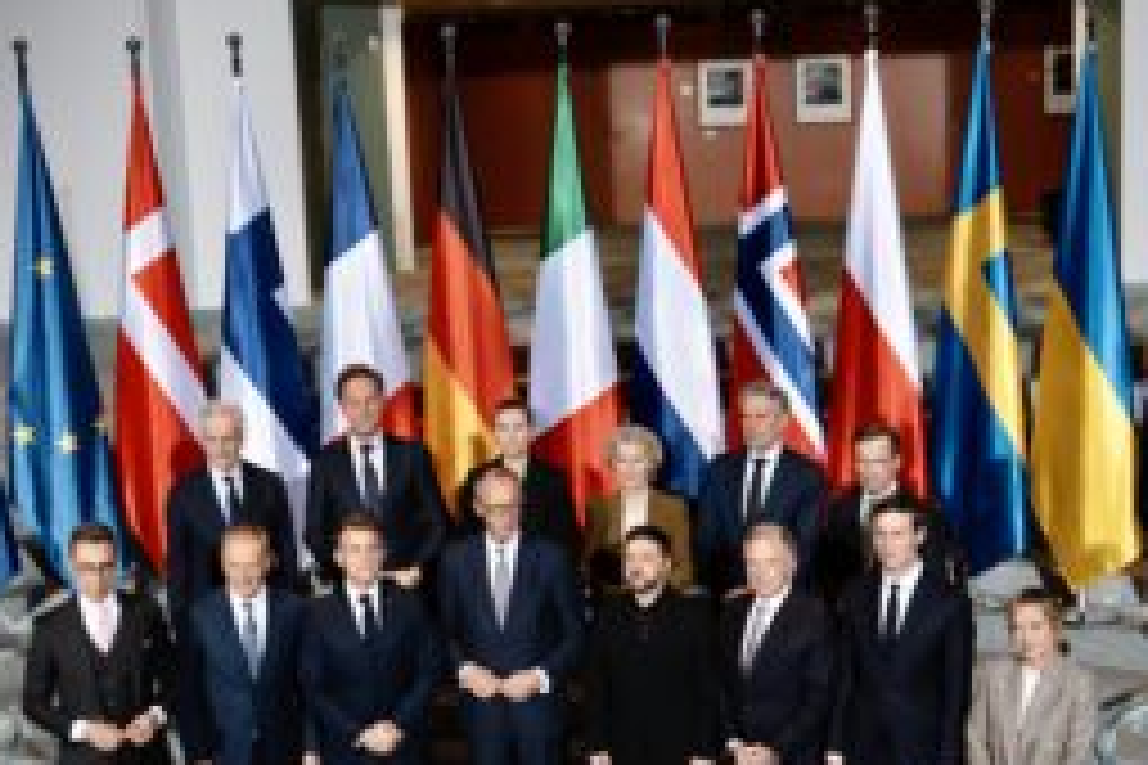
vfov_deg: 24.4
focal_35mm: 55
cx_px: 626
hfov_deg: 36.2
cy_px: 536
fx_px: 1754
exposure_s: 1/100
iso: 250
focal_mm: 24
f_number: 2.8
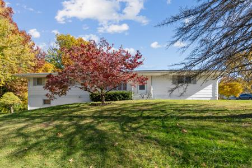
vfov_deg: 70.4
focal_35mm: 17
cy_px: 84
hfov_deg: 93.3
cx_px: 126
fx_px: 119
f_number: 9
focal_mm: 17
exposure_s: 1/320
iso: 400
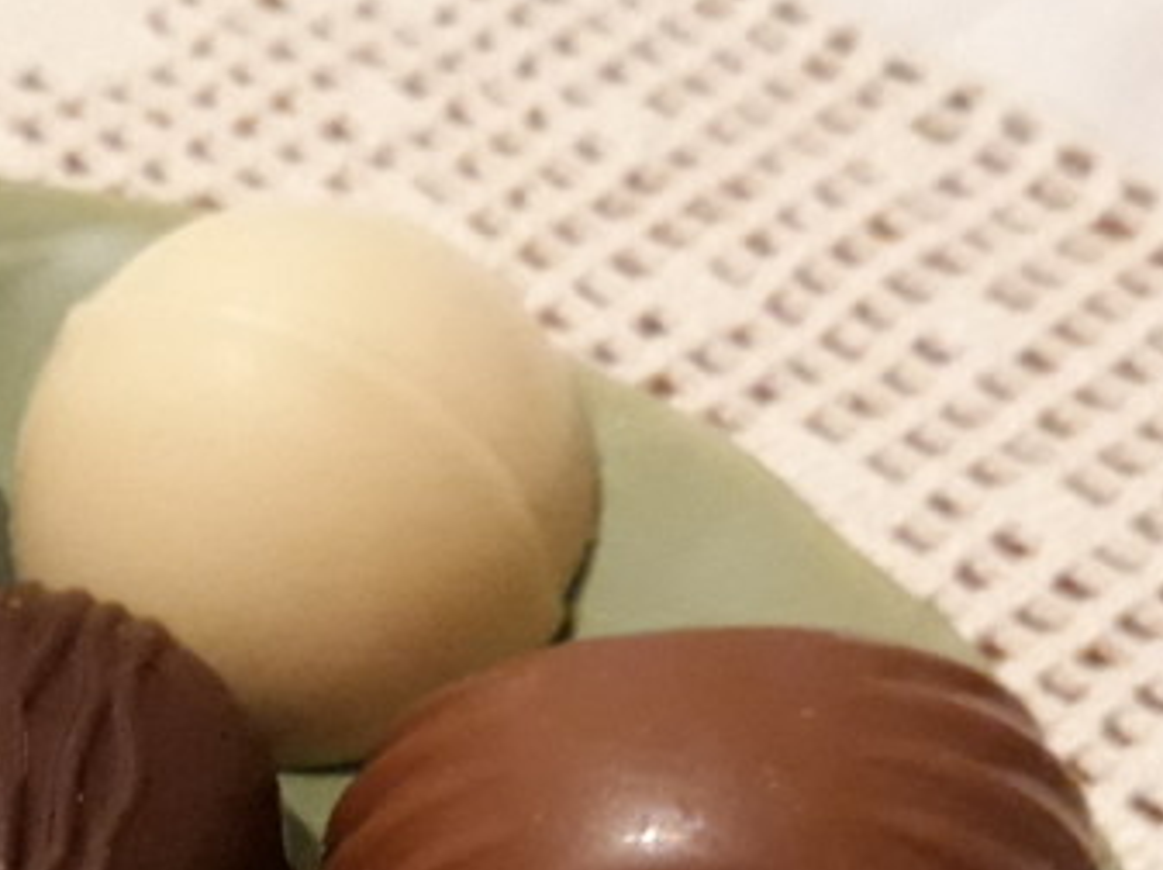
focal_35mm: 77
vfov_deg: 18.1
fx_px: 2584
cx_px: -28
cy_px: 1063
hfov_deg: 24.1
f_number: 1.7
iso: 800
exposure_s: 1/20
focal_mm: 3.71
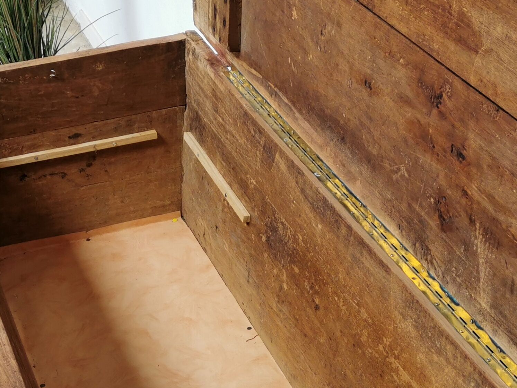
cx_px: 260
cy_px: 390
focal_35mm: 66
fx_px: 986
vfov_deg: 21.5
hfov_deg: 29.4
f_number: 1.8
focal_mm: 5.58
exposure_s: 1/100
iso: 64
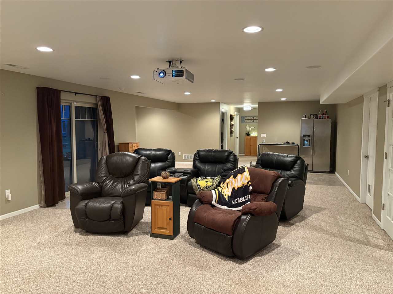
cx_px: 196
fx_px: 295
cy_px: 147
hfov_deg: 67.3
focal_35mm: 26
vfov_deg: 53.0
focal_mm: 5.96
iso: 500
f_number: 1.6
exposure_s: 1/30
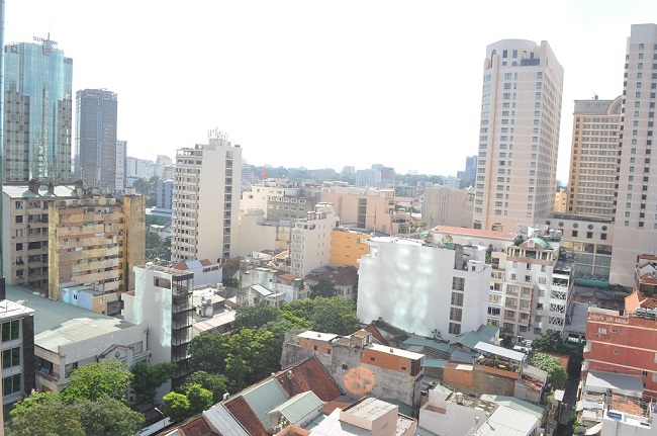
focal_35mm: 27
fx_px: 492
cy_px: 218
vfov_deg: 47.8
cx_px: 328
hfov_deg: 67.5
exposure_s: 1/200
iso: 200
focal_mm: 18
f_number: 16
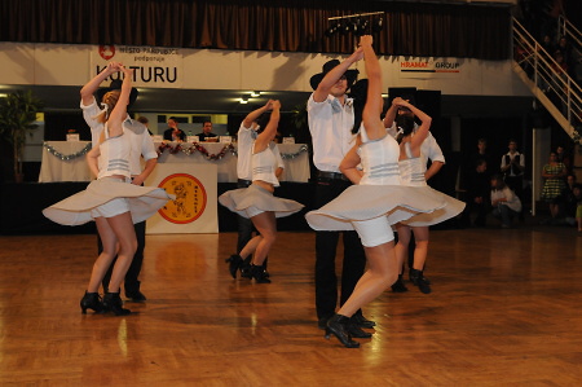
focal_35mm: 52
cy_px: 194
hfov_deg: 37.9
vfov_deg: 25.7
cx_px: 291
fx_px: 848
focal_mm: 35
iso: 1600
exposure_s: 1/160
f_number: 3.5
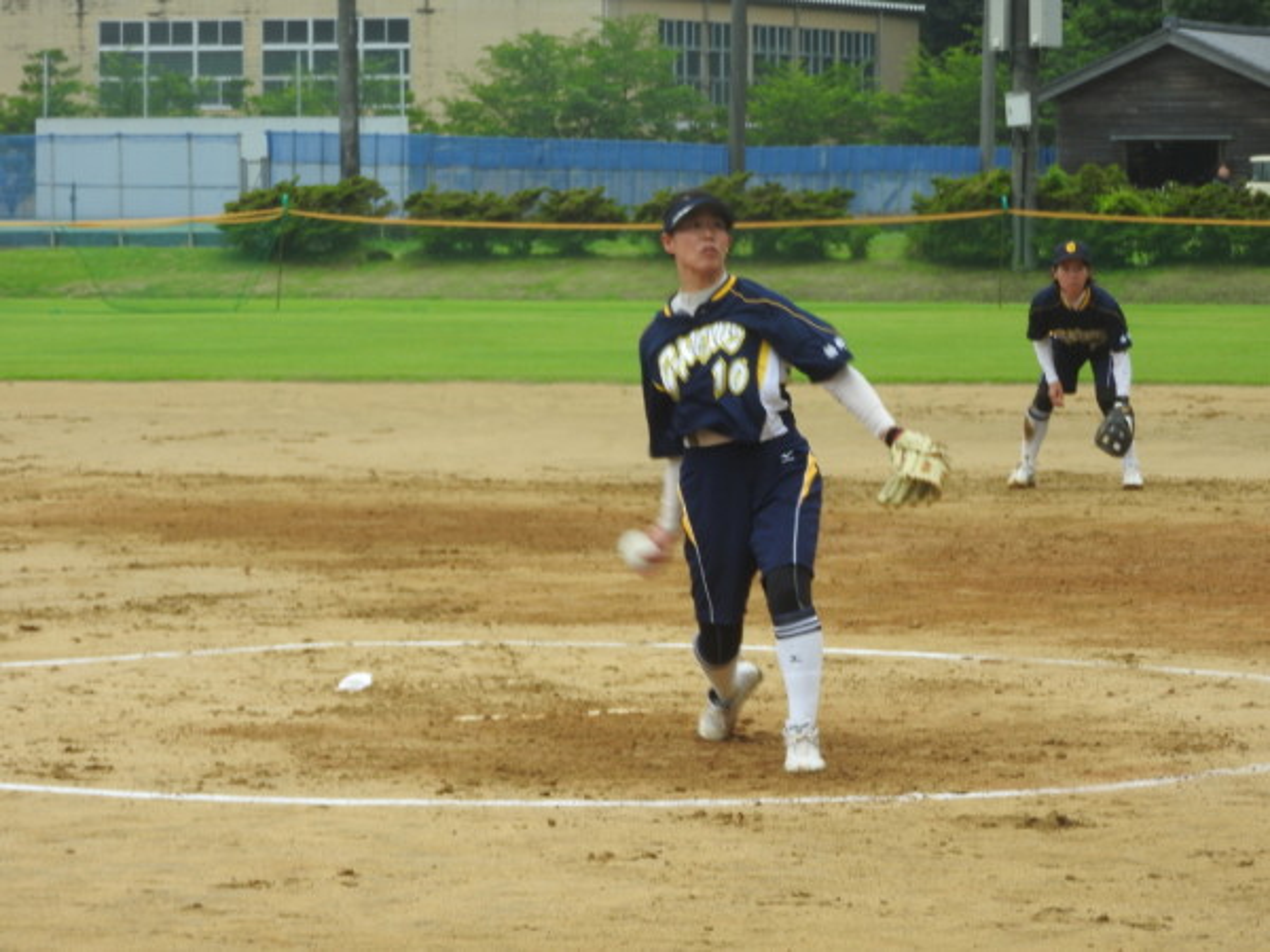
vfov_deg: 8.7
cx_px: 635
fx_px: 6237
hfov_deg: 11.6
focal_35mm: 170
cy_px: 476
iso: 100
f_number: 5.2
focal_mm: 30.5
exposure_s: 1/200
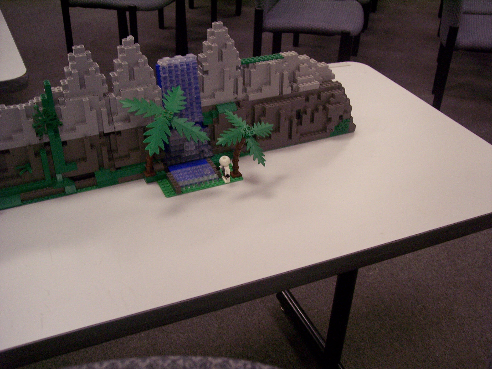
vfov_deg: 36.8
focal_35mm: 39
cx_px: 246
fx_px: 554
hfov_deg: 47.9
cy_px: 184
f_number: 3.4
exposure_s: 1/30
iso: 200
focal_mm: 8
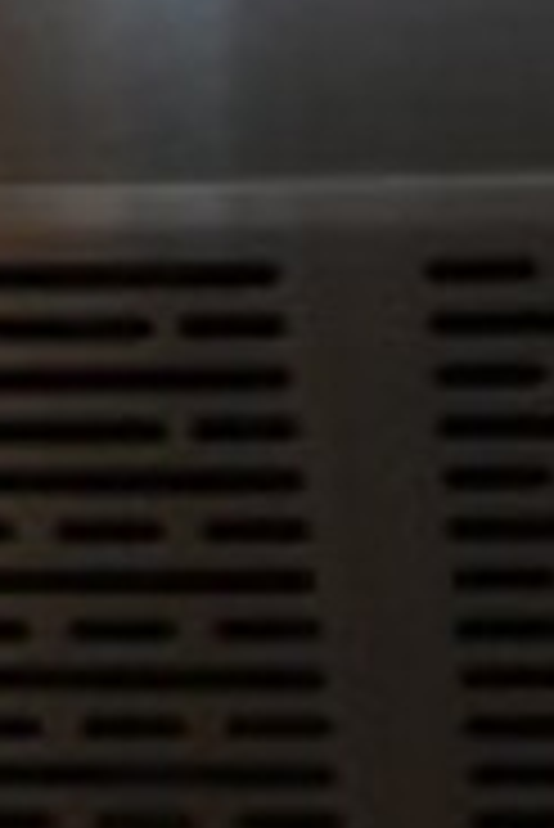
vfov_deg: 11.8
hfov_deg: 9.1
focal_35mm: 149
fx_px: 3433
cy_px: -1022
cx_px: 595
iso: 1400
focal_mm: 20
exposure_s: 1/125
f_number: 3.5
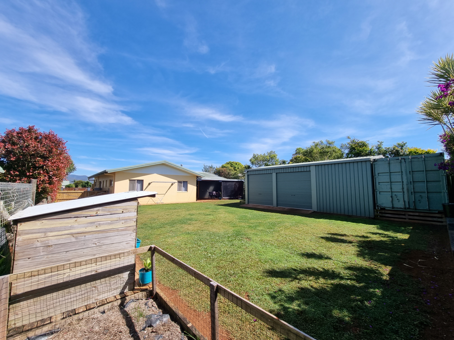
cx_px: 227
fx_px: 170
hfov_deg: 106.2
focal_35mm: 13
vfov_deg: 89.9
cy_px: 170
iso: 50
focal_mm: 2.2
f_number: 2.2
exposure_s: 1/1460
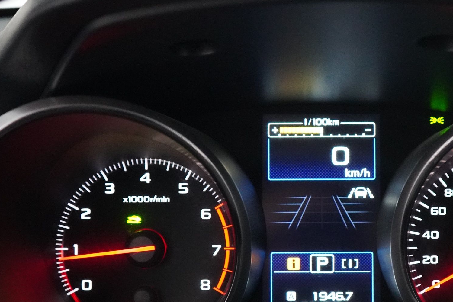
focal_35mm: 70
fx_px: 881
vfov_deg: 19.3
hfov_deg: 28.5
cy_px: 222
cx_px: 321
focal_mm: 28
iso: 6400
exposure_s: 1/40
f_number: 3.5
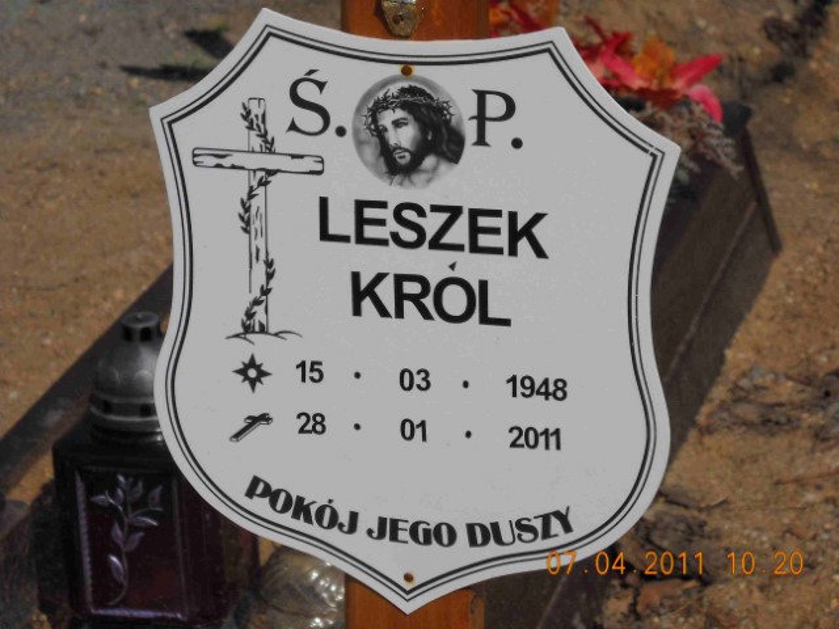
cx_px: 420
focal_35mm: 124
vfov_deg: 12.0
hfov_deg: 15.9
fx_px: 3005
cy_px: 314
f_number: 10.6
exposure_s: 1/438
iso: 64
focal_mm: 20.49
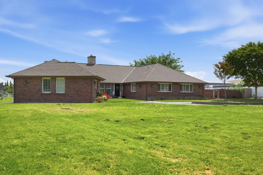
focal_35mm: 39
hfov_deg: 49.7
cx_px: 132
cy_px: 88
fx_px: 284
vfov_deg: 34.3
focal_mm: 38.9
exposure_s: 1/250
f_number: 8
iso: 100
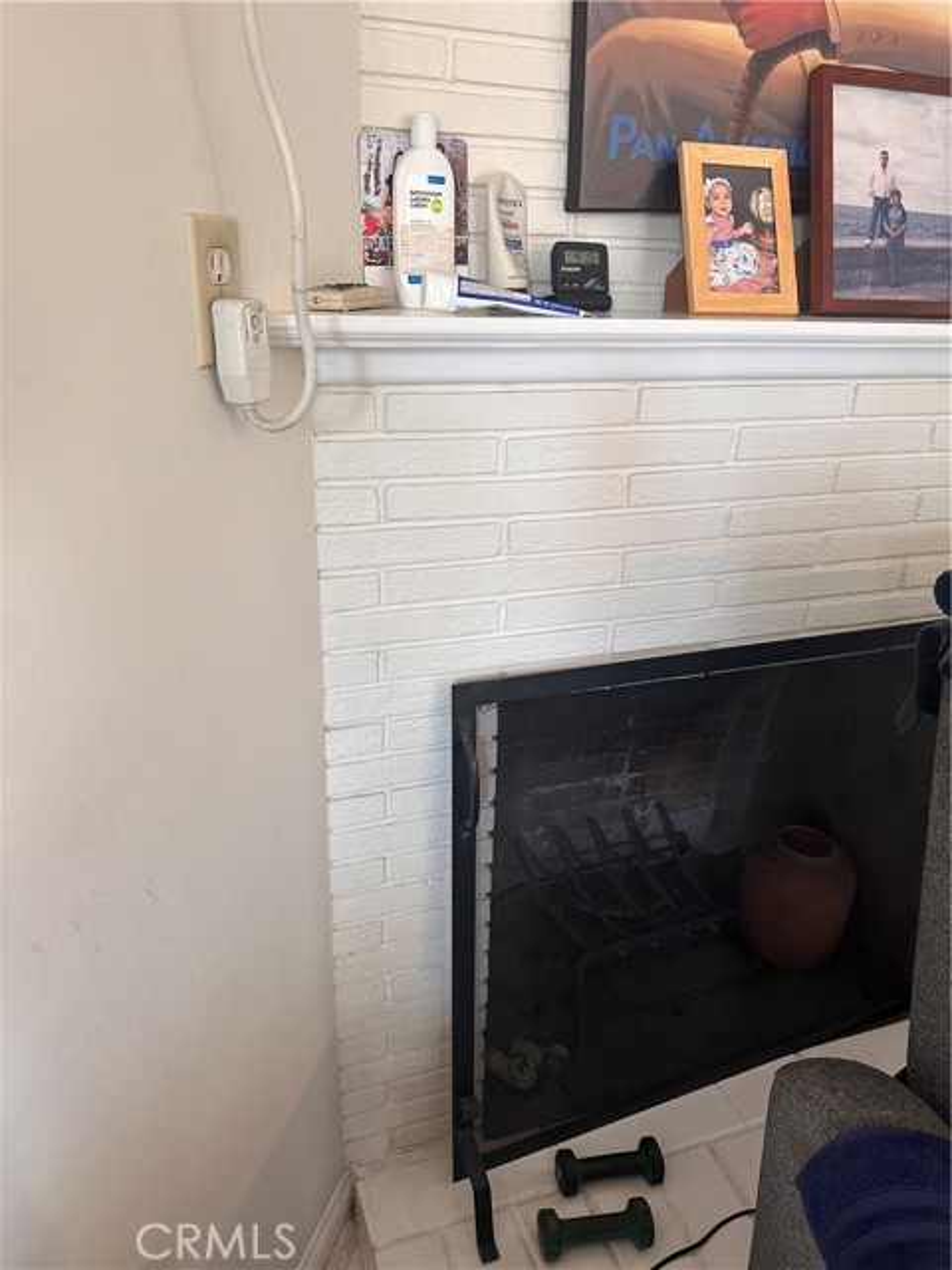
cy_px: 635
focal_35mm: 24
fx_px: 880
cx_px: 476
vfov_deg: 71.6
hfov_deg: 56.8
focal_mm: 6.86
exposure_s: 1/60
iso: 160
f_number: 1.78
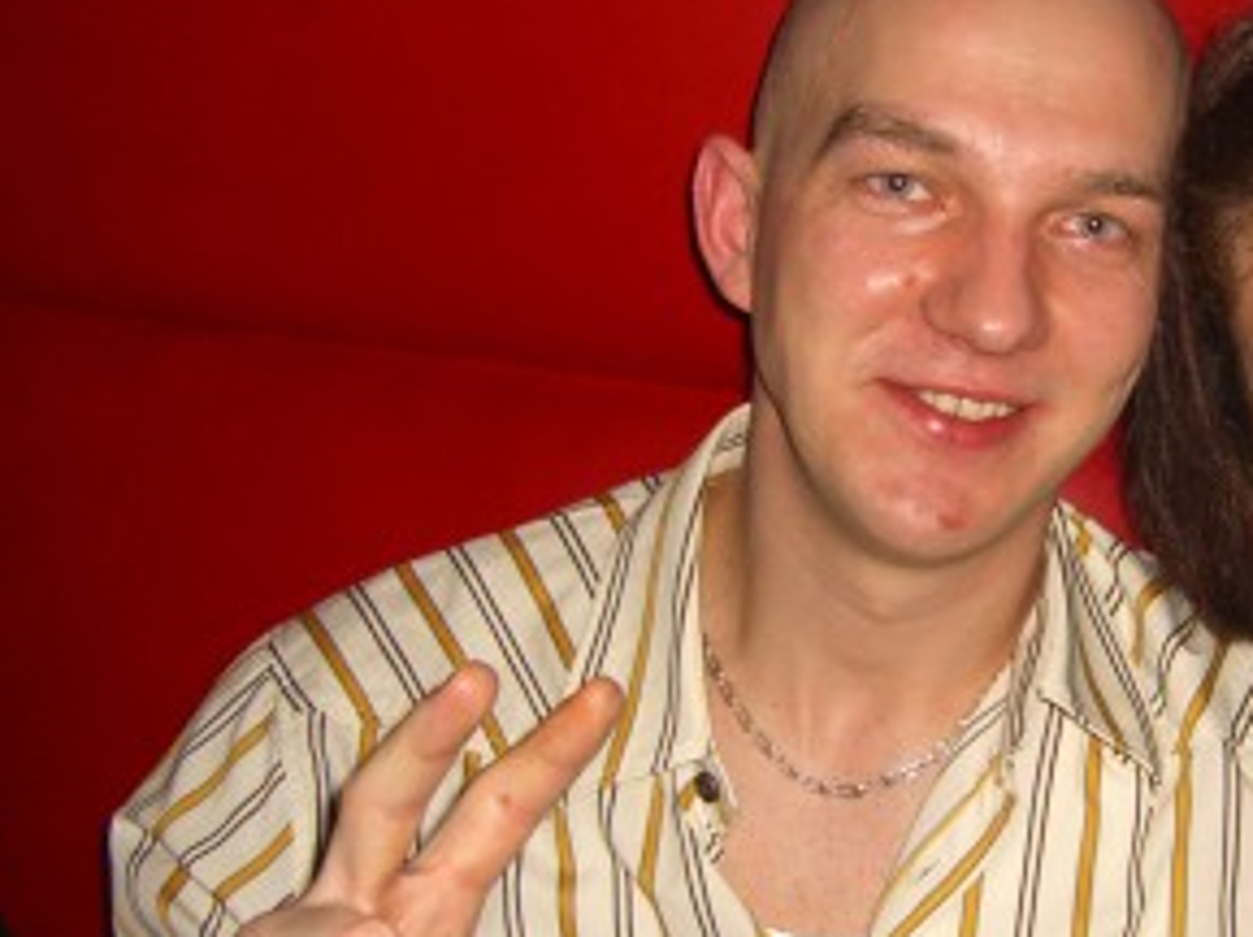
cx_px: 1054
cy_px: 534
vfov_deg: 18.6
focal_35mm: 79
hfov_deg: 24.2
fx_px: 2856
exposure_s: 1/60
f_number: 2.8
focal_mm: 7.9
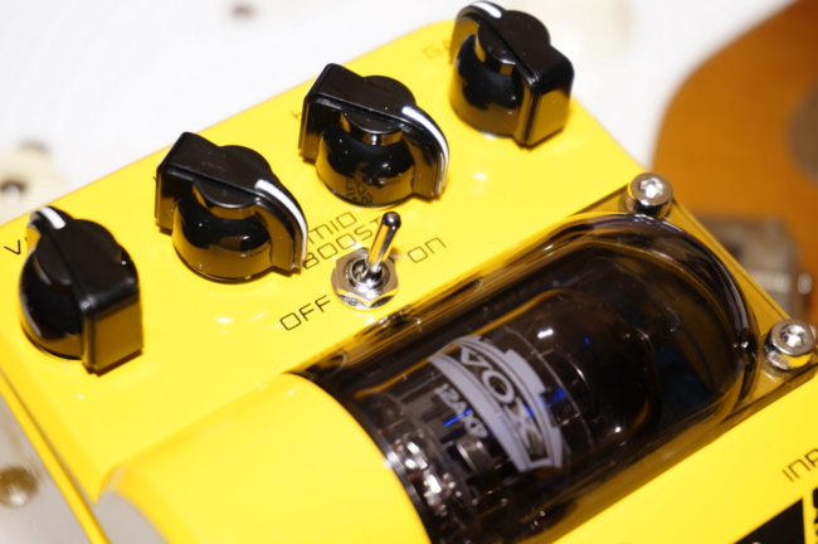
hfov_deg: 27.0
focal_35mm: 75
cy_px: 272
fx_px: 1702
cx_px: 409
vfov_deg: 18.1
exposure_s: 1/60
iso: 100
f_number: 5.6
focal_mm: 50
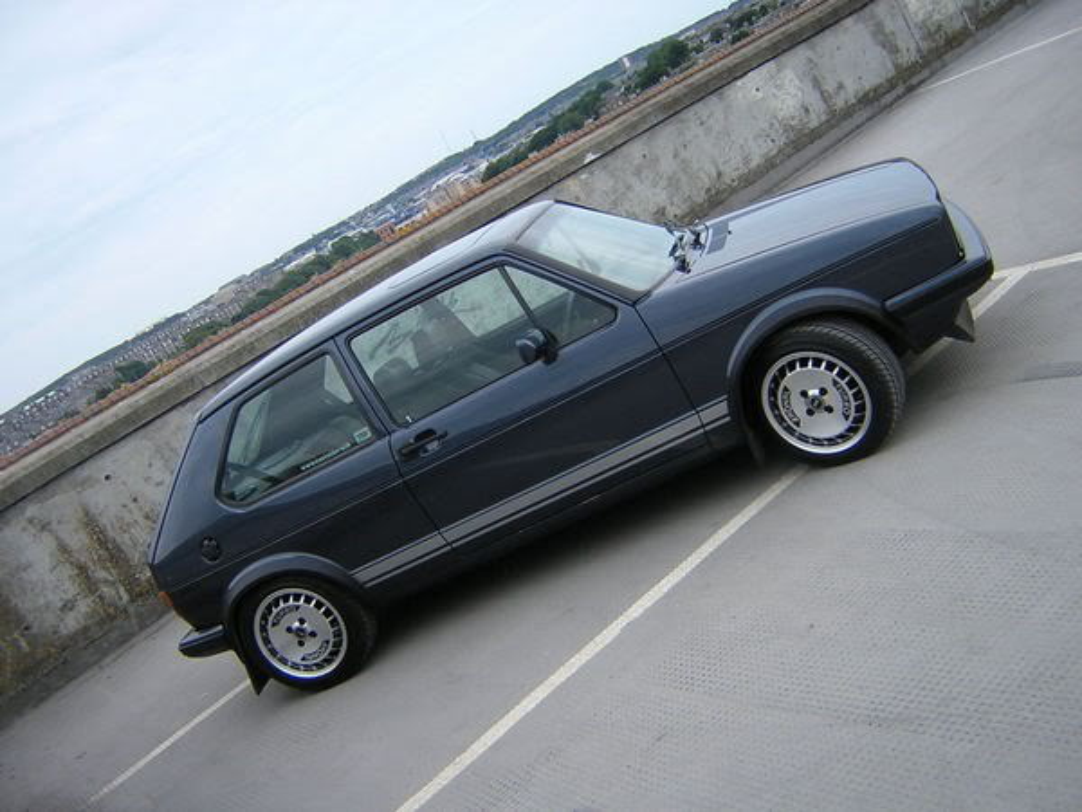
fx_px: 1250
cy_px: 406
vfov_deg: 36.0
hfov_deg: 46.8
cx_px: 541
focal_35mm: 40
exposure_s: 1/16
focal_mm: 5.2
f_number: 2.7
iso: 100
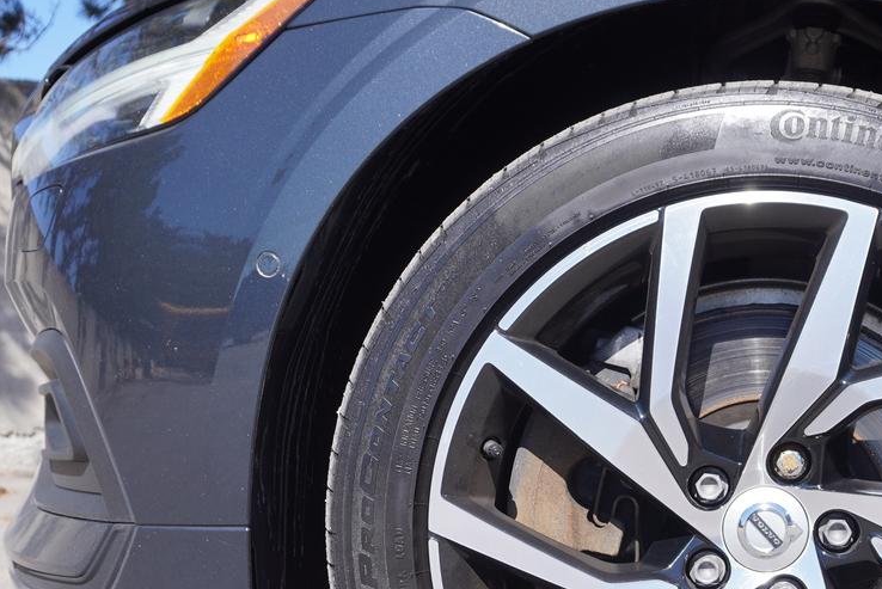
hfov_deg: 36.6
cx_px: 725
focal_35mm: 52
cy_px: 487
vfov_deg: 25.5
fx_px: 1275
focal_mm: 20
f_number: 5.6
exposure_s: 1/320
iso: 100
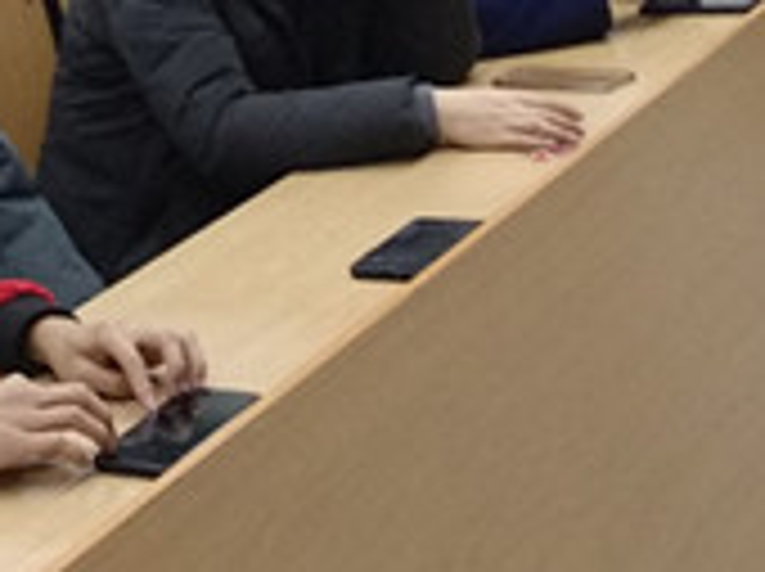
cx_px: -126
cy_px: -360
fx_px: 1832
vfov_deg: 15.8
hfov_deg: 22.0
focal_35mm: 83
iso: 800
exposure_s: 1/25
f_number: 2.2
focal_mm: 3.81
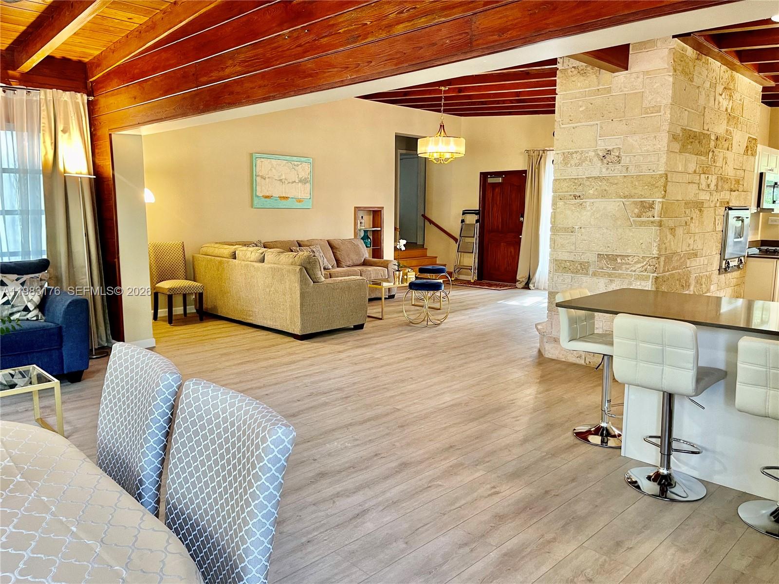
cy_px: 292
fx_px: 585
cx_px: 390
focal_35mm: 26
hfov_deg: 67.3
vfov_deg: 53.1
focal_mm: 5.1
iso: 160
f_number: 1.6
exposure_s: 1/60
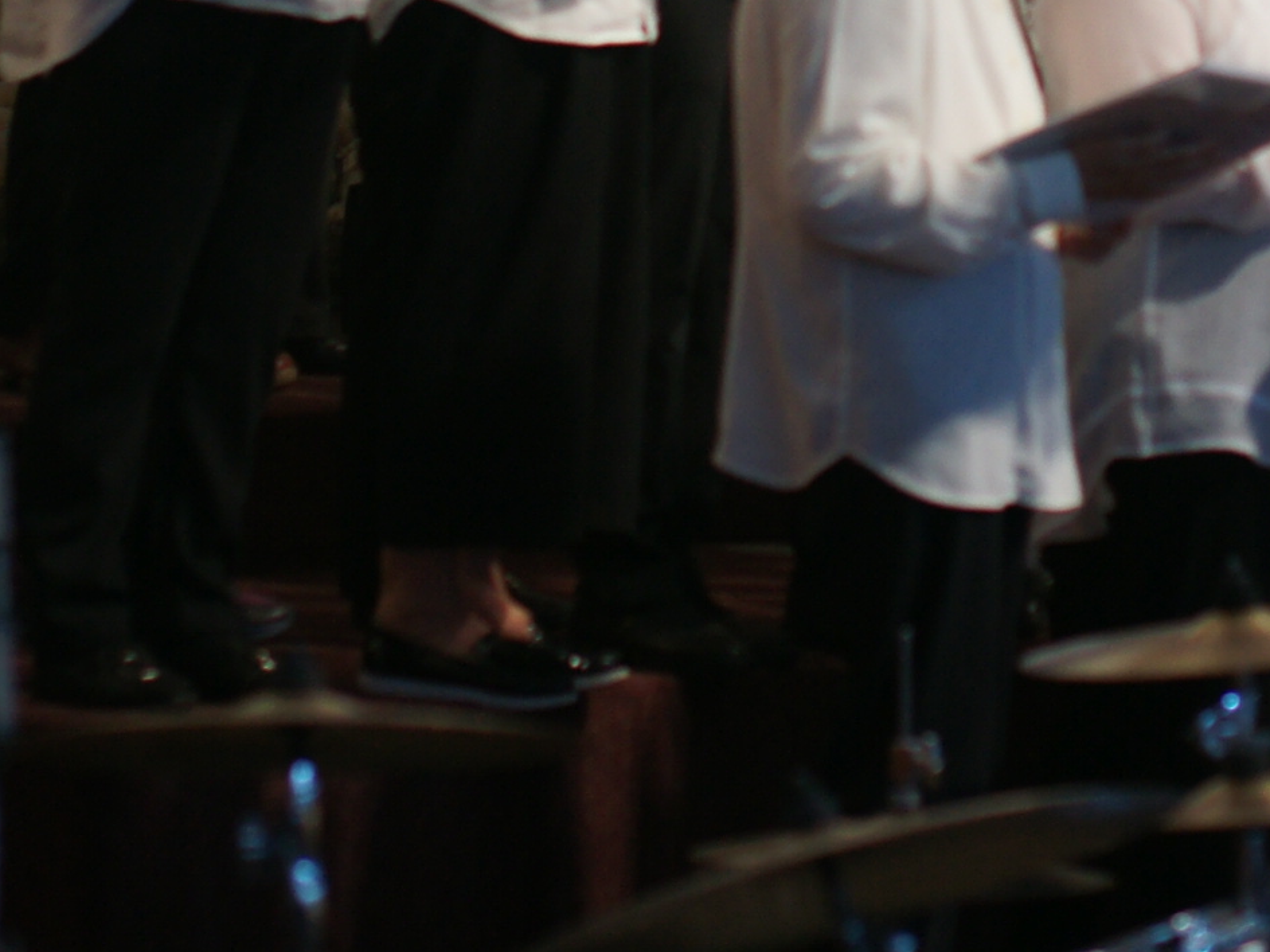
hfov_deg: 8.8
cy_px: -504
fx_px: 8215
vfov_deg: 6.5
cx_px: 951
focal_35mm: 224
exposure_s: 1/60
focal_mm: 50
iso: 250
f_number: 2
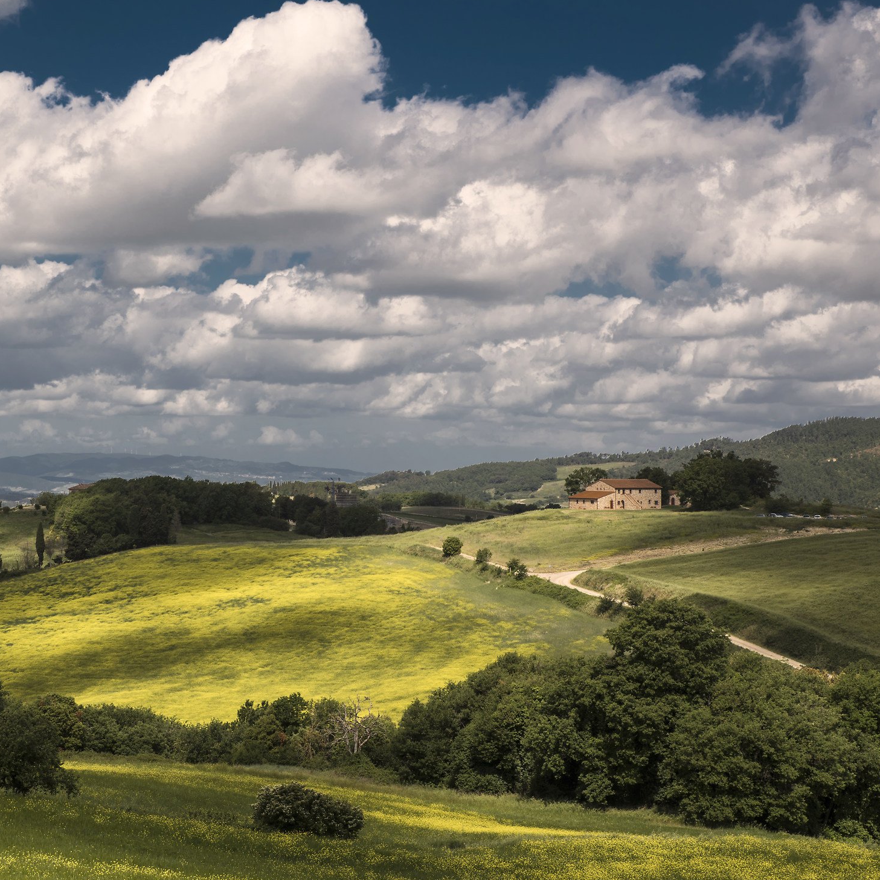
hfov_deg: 22.3
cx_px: 269
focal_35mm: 77
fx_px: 2215
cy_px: 411
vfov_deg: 22.5
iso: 100
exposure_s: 1/200
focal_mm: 55
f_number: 10
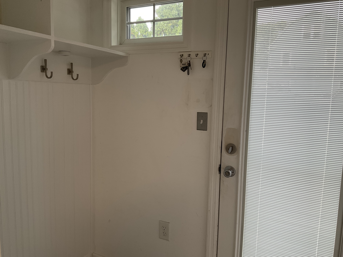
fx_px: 287
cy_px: 128
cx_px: 172
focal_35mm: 29
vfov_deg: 48.2
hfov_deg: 61.7
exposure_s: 1/120
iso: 50
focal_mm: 3
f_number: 1.8
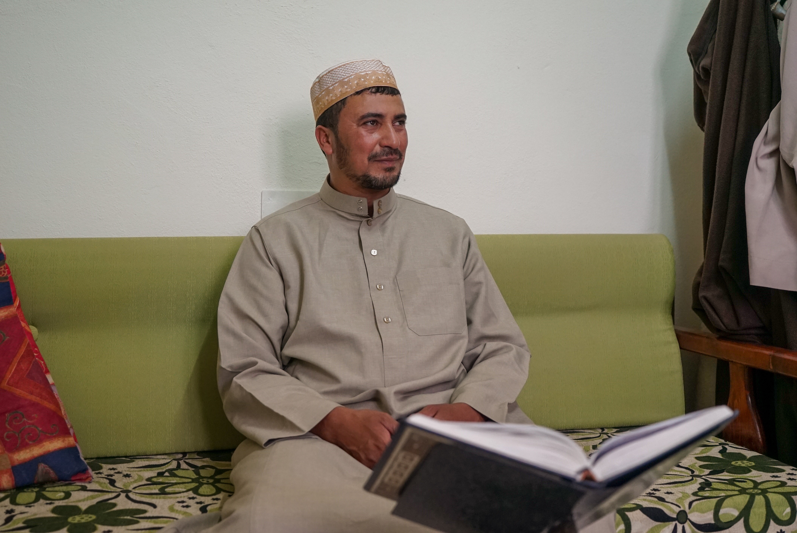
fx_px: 886
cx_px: 398
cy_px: 266
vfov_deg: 33.4
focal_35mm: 40
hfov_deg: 48.4
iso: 4000
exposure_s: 1/160
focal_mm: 40
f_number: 4
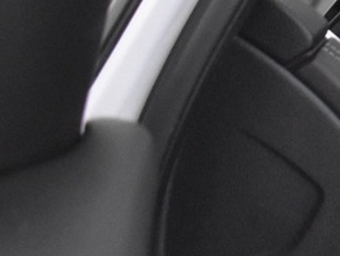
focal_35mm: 161
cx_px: 862
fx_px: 1582
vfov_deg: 9.2
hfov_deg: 10.3
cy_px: 37
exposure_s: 1/30
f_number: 3.5
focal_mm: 18
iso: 3200
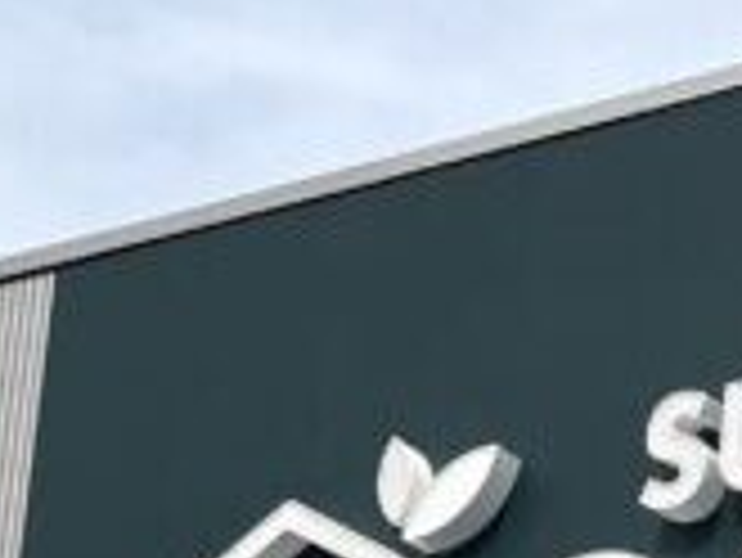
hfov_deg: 9.4
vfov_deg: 7.1
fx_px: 4333
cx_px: 1201
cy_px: 1035
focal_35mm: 202
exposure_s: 1/6329
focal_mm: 5.96
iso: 50
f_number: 1.6
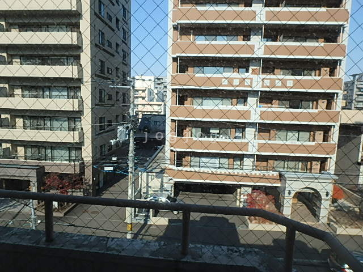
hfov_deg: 79.0
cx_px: 182
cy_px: 136
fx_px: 220
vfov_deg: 63.4
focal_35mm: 21
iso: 125
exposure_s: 1/800
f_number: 3.5
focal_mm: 3.7
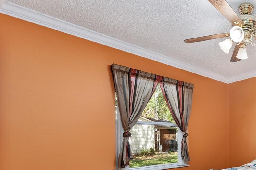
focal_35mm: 27
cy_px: 137
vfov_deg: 45.4
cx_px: 239
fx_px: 192
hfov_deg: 56.3
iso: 250
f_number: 7.1
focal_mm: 14
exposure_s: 1/5
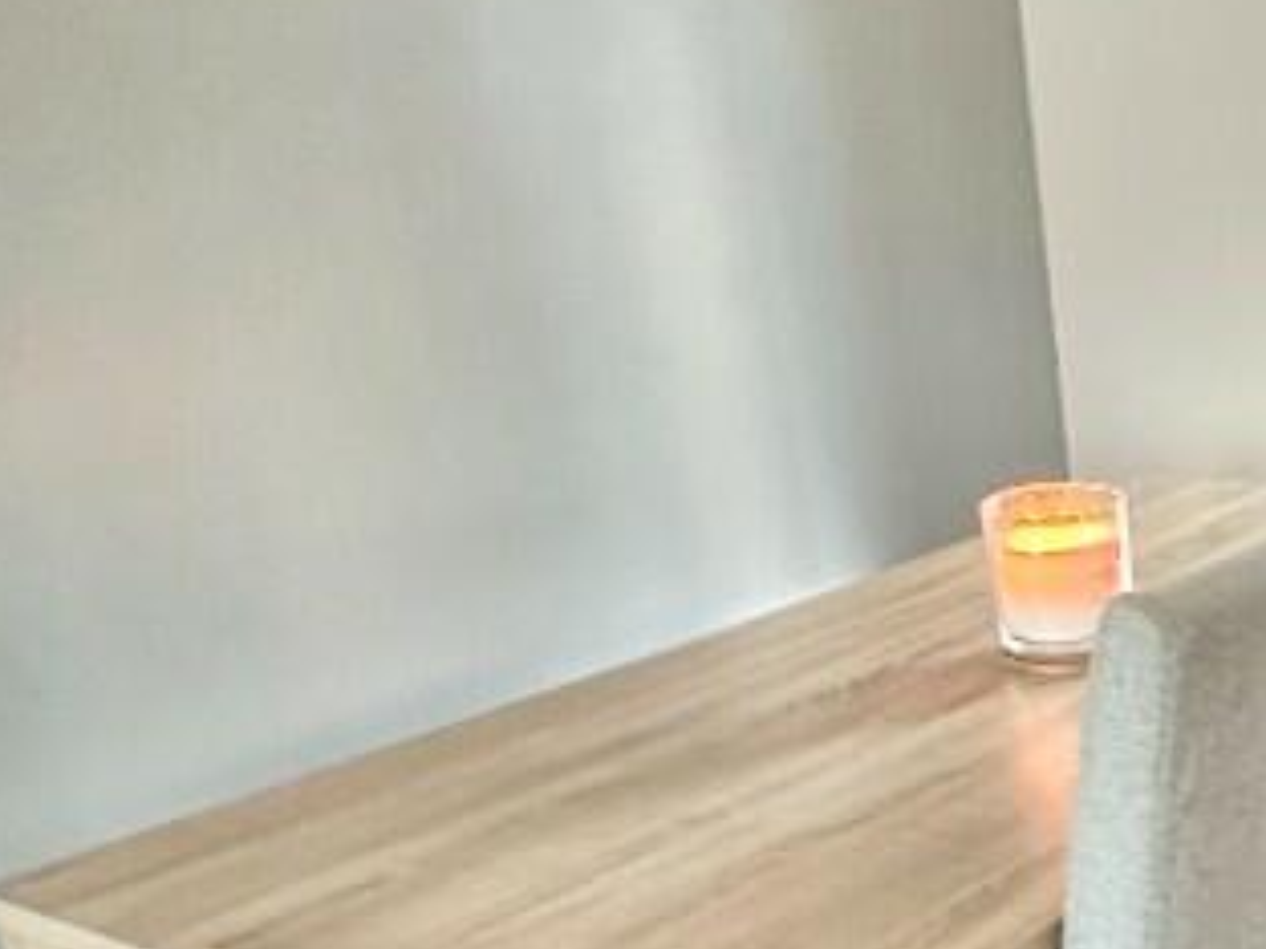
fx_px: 1682
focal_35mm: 46
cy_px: 787
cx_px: 1404
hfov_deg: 35.2
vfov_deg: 30.6
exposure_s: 1/34
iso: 1600
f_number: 2.2
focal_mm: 2.22
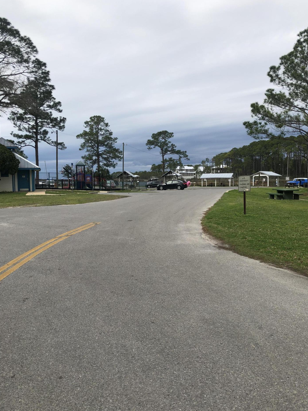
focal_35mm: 30
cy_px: 211
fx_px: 356
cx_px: 163
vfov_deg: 60.0
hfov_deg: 46.8
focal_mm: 4
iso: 20
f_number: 1.8
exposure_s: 1/3205
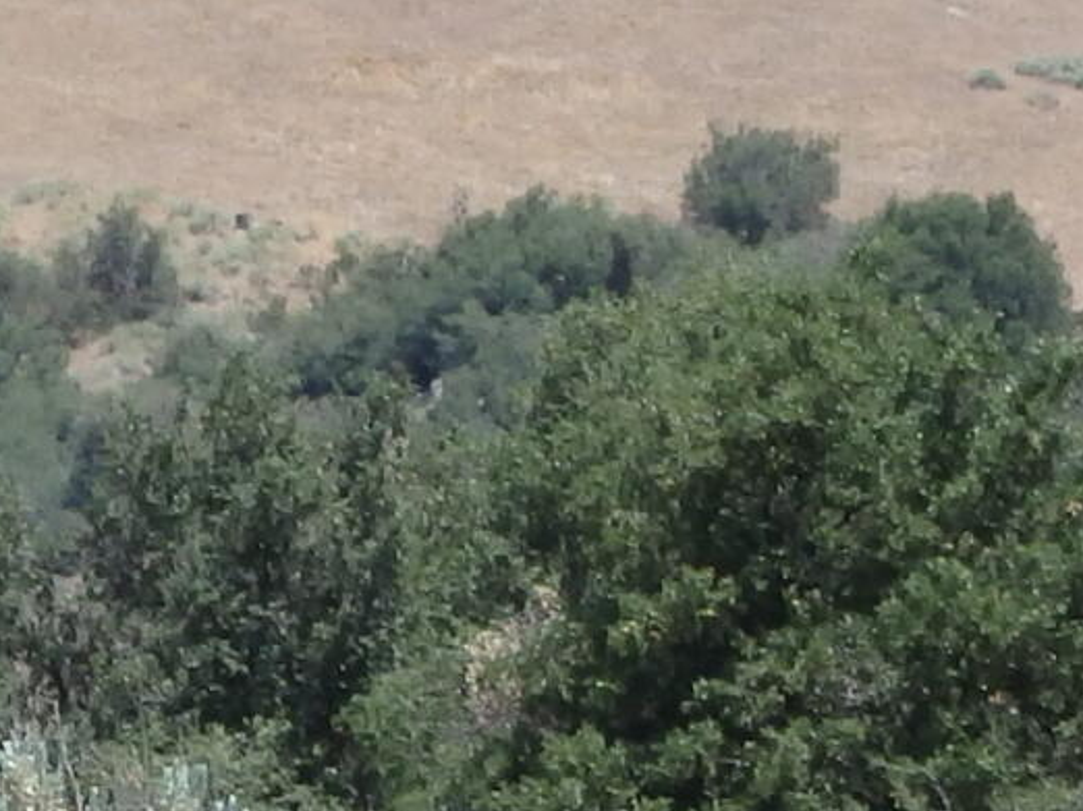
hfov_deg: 3.0
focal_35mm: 667
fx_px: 20858
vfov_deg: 2.2
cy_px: 1402
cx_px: -81
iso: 100
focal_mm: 20.9
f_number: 5.2
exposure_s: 1/400
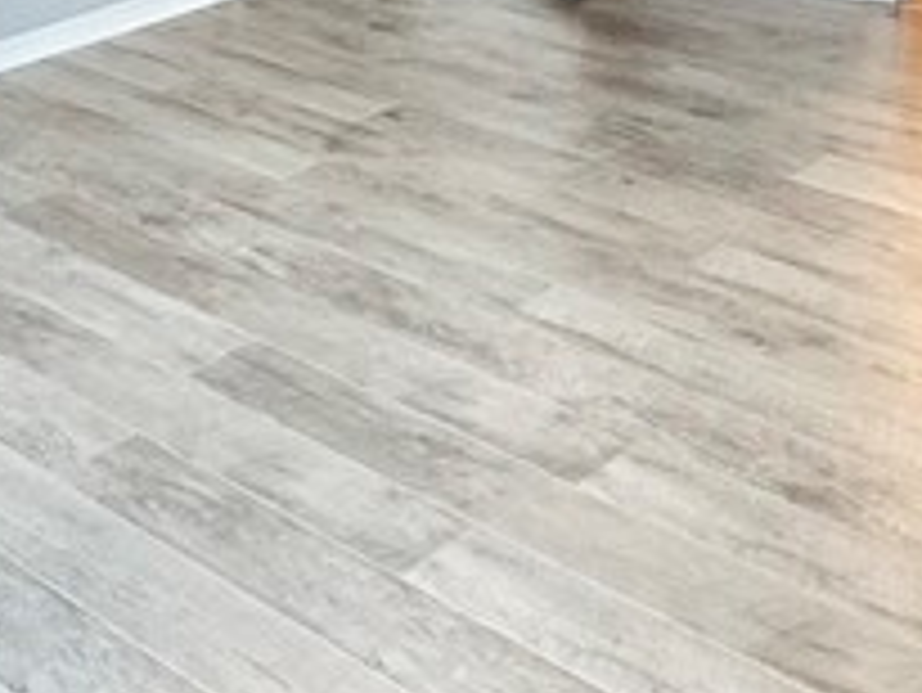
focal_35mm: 70
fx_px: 1866
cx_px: 148
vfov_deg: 19.0
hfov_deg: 27.1
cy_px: -288
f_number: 2.2
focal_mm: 2.22
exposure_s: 1/120
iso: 160
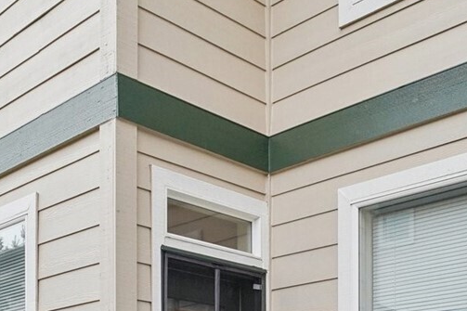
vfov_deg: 21.4
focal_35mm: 54
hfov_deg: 36.9
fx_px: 700
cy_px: 455
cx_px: 235
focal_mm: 16
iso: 1600
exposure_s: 1/200
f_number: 8
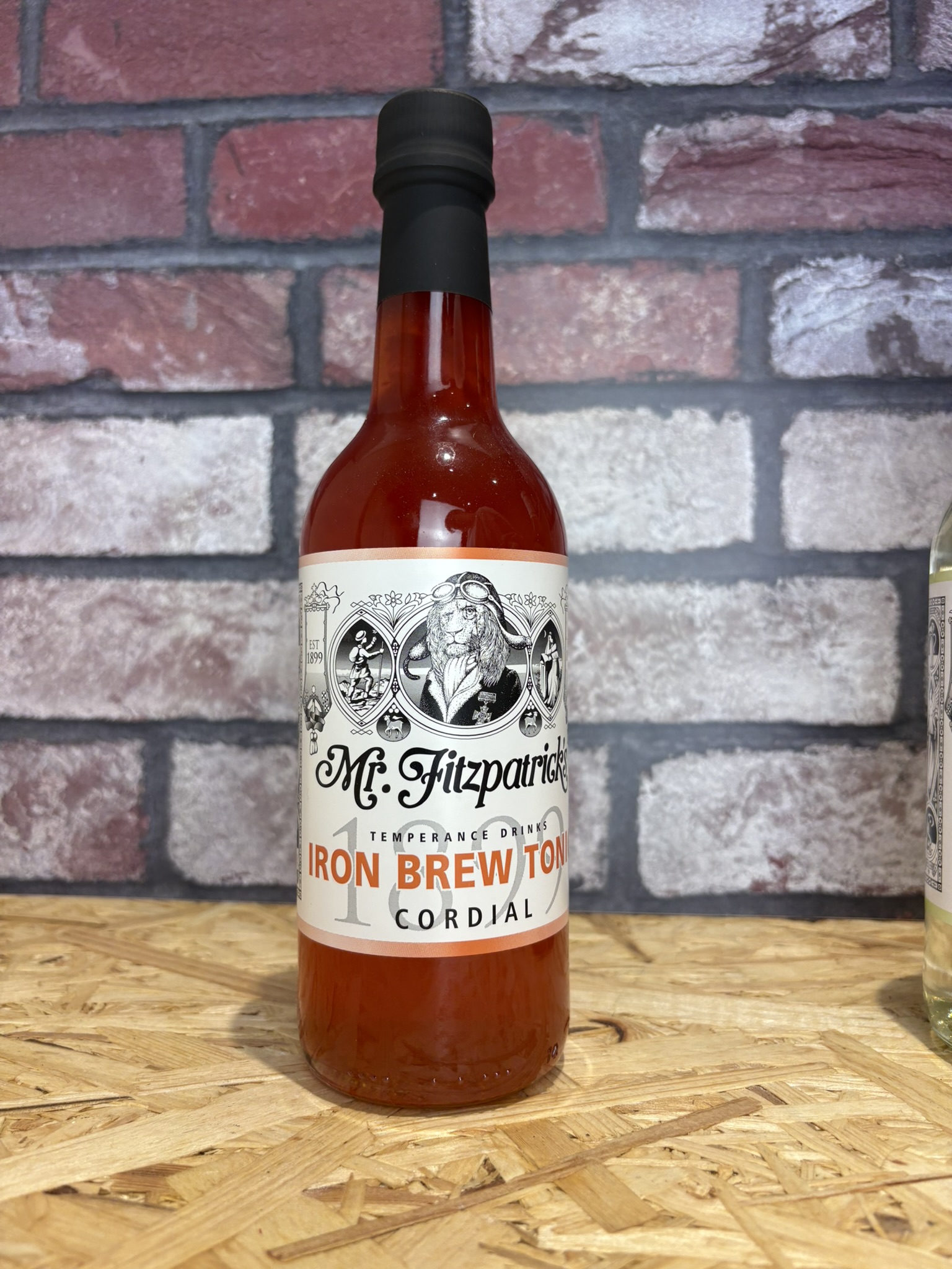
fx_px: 953
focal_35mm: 26
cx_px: 476
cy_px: 634
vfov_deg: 67.3
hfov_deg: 53.1
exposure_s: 1/100
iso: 50
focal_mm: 5.96
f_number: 1.6
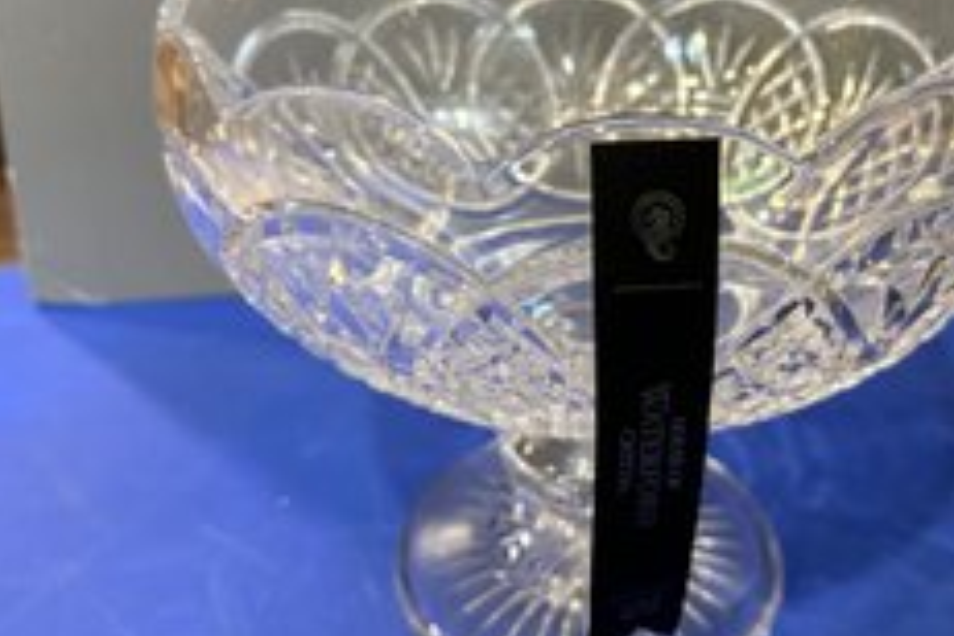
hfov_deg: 51.6
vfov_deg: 35.5
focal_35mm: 37
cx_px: 568
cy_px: 196
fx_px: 980
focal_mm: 6.86
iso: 320
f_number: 1.78
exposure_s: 1/60
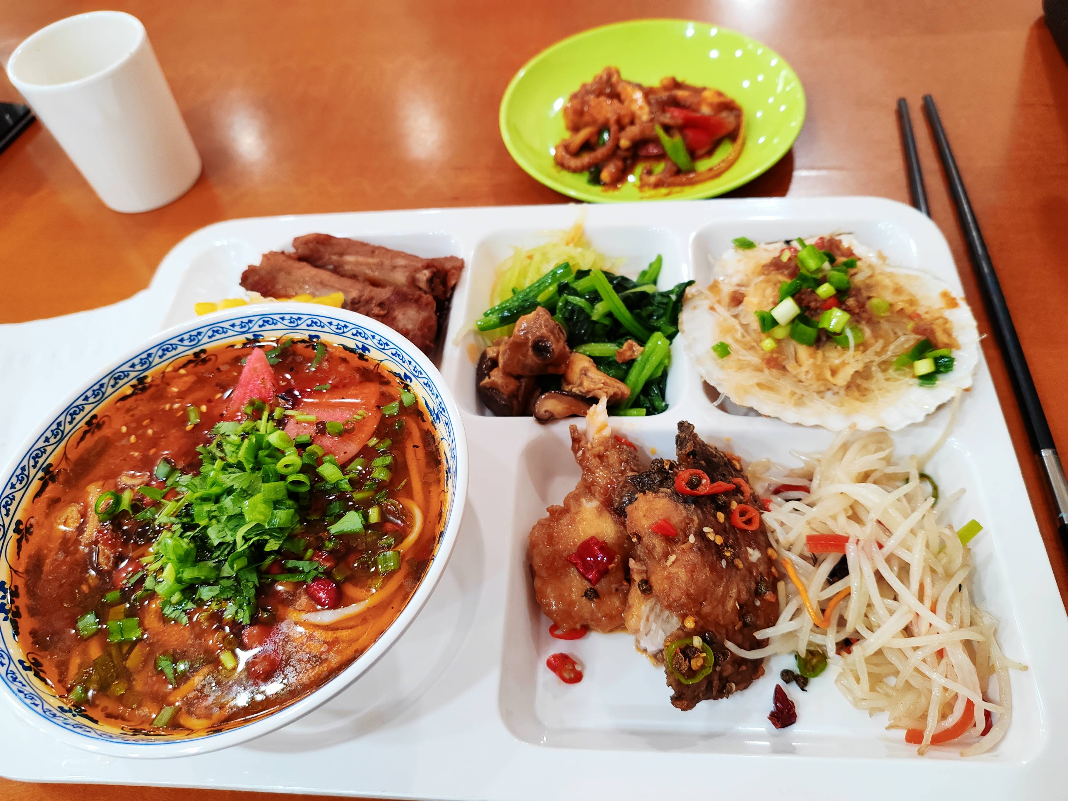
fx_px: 833
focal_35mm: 27
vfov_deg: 51.4
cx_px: 534
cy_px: 400
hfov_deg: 65.3
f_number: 1.8
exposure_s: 1/100
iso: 1025
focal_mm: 6.14
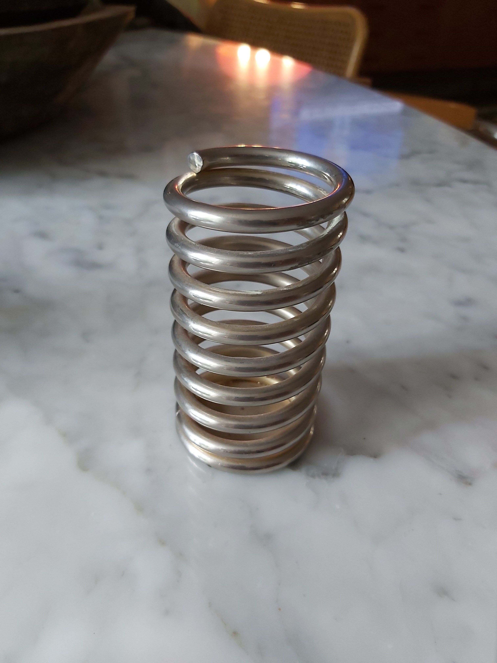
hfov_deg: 53.1
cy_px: 332
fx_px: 498
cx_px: 248
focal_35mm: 26
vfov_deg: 67.3
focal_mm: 3.92
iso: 200
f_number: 1.7
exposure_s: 1/50
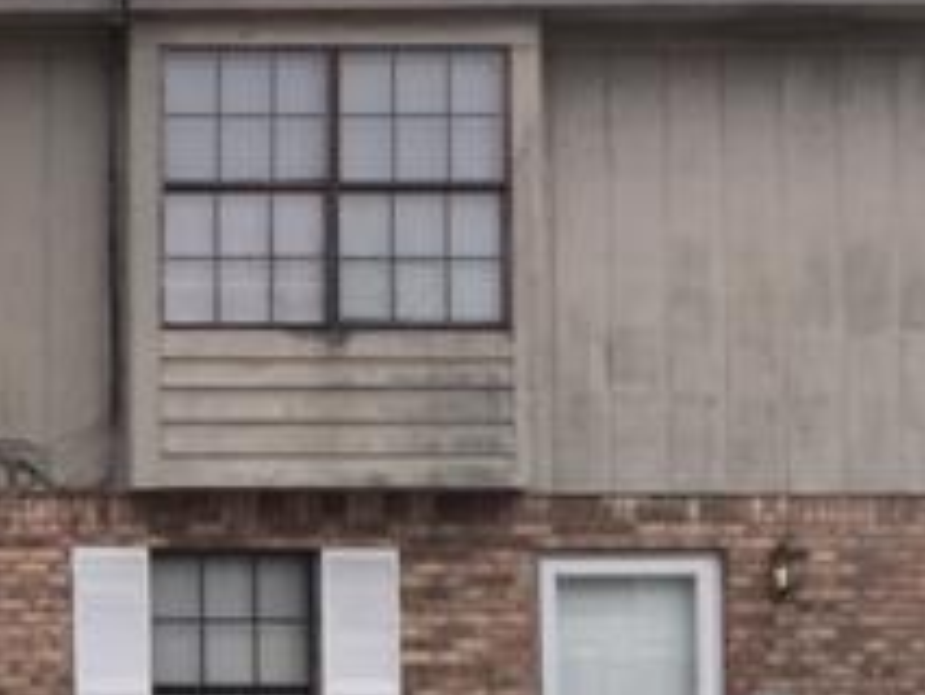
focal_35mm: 87
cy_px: 669
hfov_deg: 19.6
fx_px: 2326
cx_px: -456
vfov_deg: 16.7
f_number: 2.2
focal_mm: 4.15
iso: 32
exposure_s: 1/1099
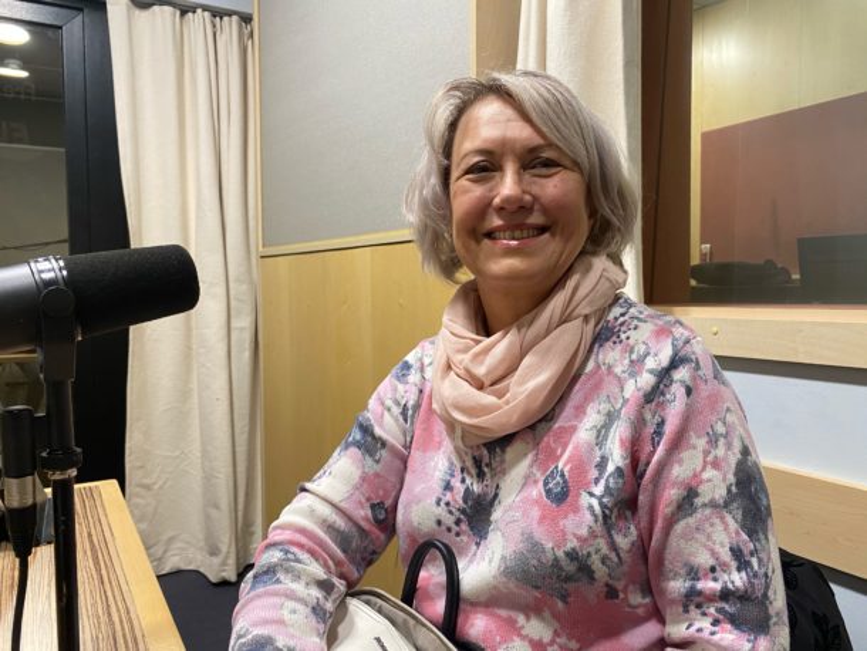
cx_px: 434
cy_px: 326
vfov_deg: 53.1
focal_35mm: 26
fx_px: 651
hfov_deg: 67.3
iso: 160
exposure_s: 1/50
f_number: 1.8
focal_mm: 4.25
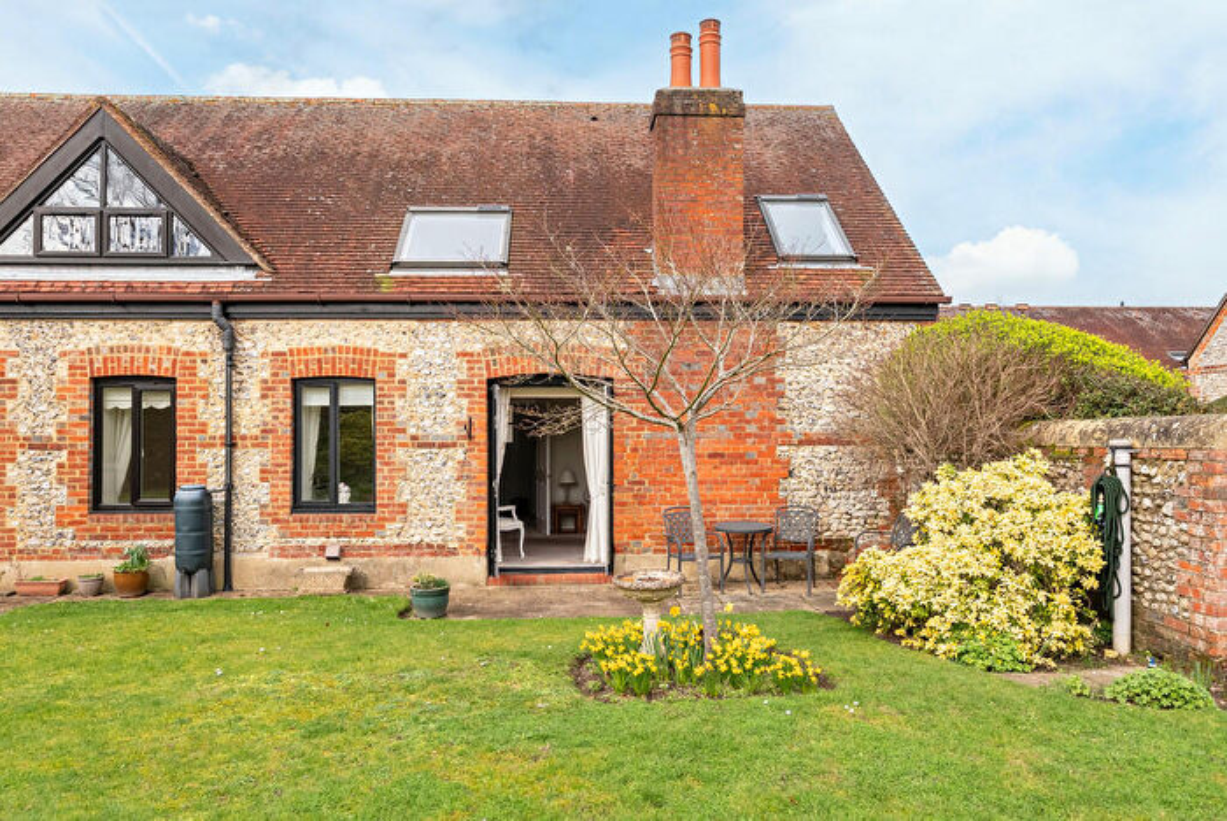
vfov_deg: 51.4
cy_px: 410
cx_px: 614
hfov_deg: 71.5
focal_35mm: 25
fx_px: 853
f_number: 7.1
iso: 800
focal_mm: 25
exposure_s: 1/640
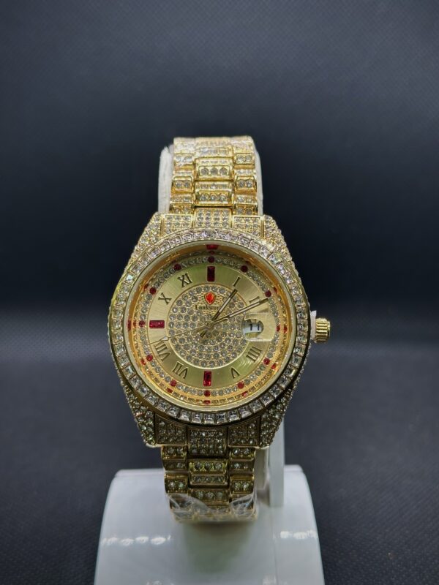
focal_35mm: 48
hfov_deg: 30.3
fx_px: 812
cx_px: 220
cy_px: 292
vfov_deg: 39.7
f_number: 1.78
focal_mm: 6.86
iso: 80
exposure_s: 1/100
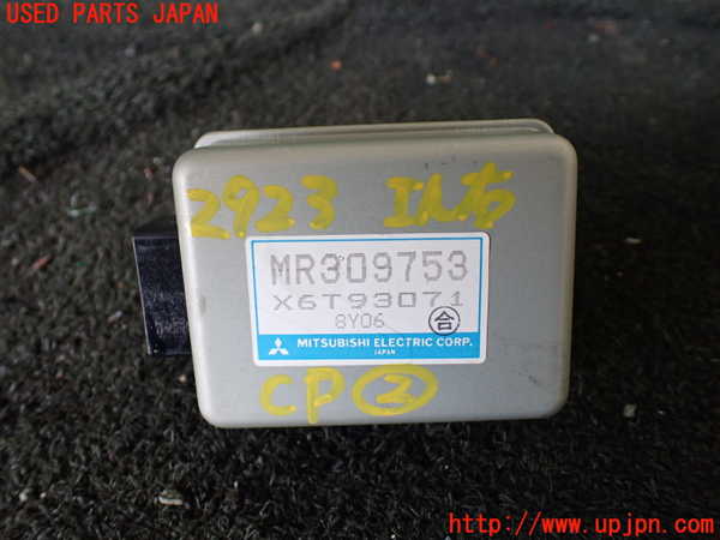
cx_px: 360
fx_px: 624
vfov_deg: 46.8
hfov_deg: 60.0
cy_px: 270
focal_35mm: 30
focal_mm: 5.4
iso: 320
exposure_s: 1/125
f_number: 2.3
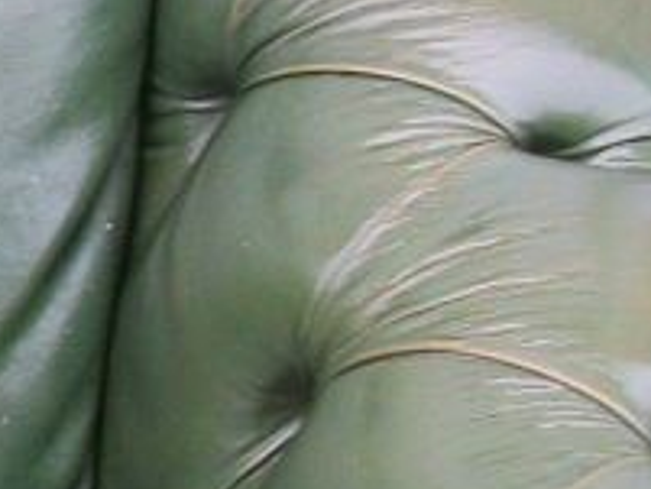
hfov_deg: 8.9
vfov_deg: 7.2
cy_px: 764
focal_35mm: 204
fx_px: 3839
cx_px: -800
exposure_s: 1/80
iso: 80
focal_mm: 5.7
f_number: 2.9
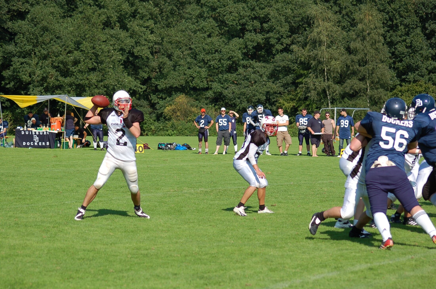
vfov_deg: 10.6
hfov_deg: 15.9
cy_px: 144
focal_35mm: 129
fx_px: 1559
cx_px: 218
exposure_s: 1/1250
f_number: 5
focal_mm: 86
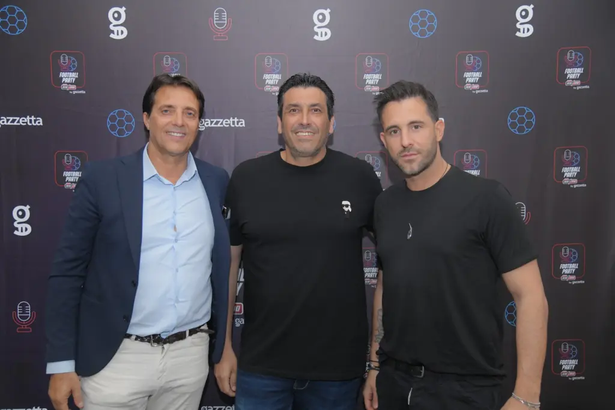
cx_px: 308
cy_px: 205
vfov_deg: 35.1
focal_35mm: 38
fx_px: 649
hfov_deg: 50.7
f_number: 4
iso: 2000
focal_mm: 38
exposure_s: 1/250
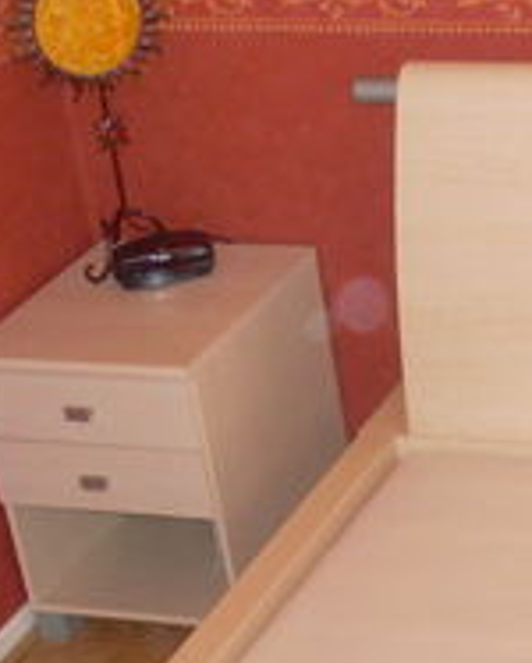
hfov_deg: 12.3
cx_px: 812
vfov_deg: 15.8
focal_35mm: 119
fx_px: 2338
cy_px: 674
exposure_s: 1/45
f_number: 3
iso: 160
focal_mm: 6.3
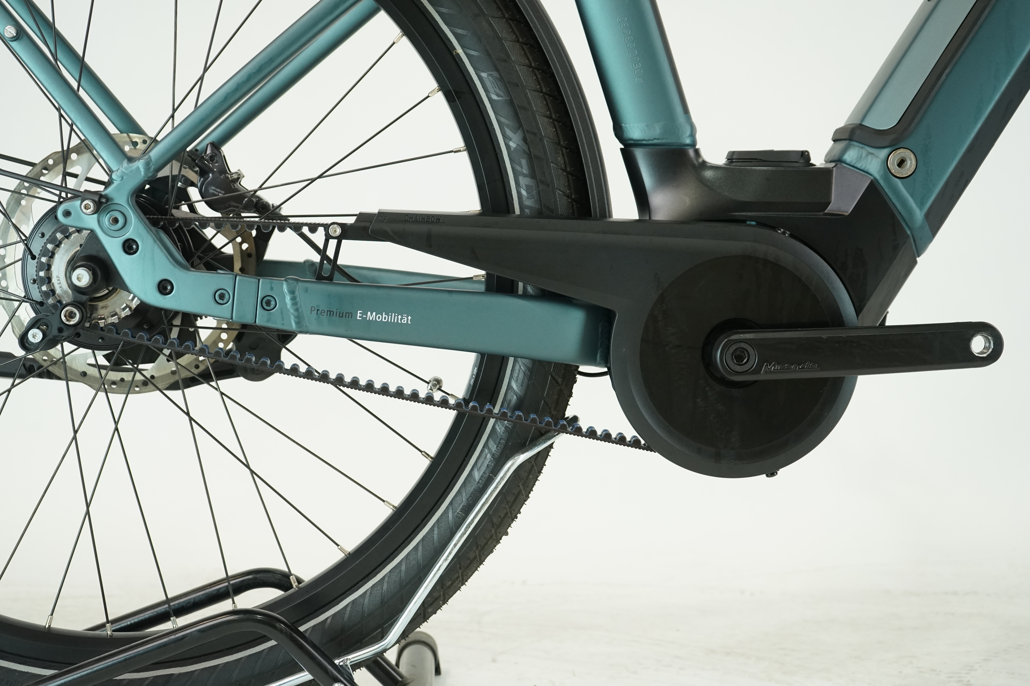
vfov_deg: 26.0
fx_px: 1488
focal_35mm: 52
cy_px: 343
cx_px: 515
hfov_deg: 38.2
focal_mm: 52
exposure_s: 1/200
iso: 1600
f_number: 5.6
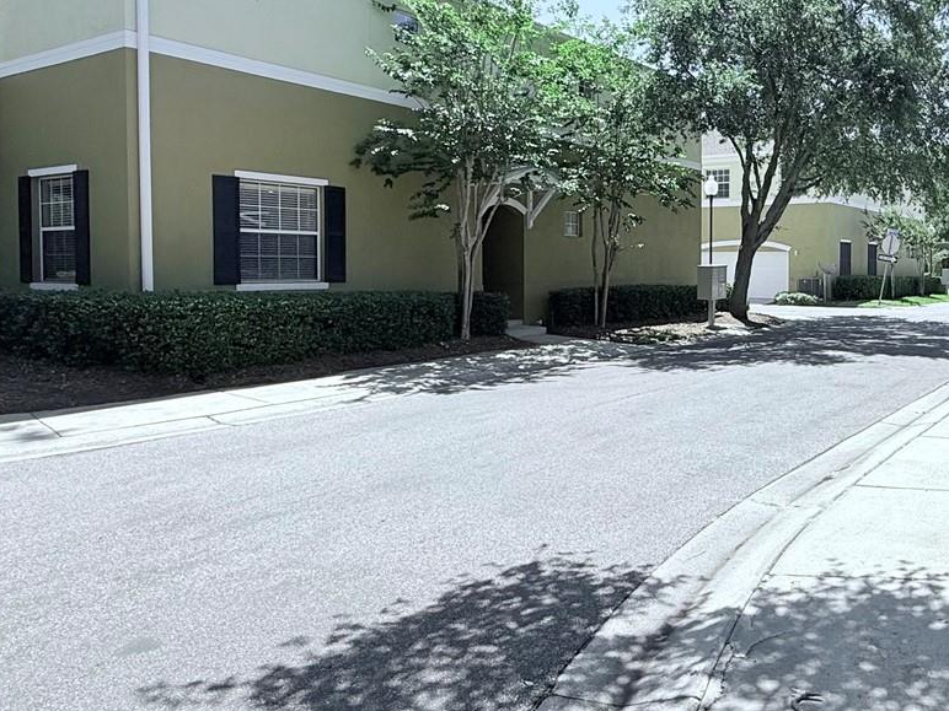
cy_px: 285
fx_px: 795
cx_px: 756
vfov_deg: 47.9
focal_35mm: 29
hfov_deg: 57.2
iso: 50
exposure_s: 1/1572
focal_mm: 2.22
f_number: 2.2
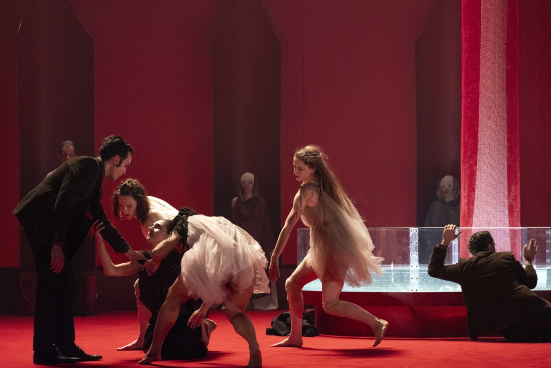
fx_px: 1515
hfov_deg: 20.6
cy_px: 174
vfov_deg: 13.8
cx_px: 276
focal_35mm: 99
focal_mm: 120
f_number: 4.5
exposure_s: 1/1000
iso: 6400
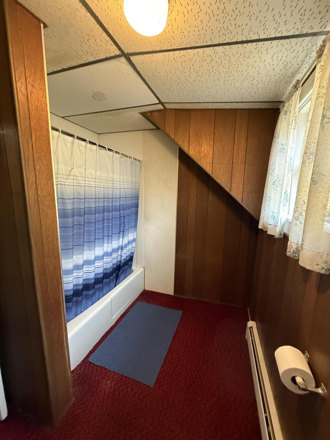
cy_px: 220
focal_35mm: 14
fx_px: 178
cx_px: 165
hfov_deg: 85.7
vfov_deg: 102.1
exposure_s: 1/60
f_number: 2.2
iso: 800
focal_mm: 2.22
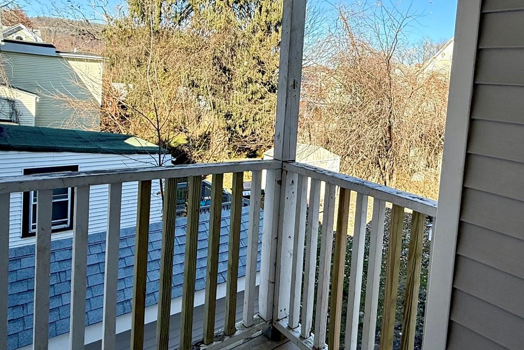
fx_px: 393
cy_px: 115
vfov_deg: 47.1
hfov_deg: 64.4
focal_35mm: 27
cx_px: 376
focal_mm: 2.22
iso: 50
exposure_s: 1/779
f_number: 2.2
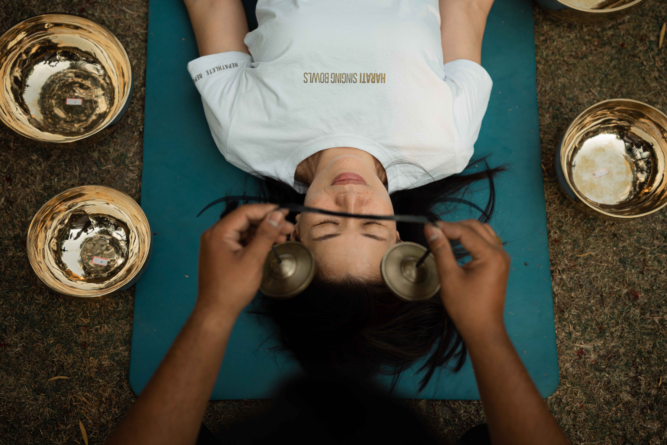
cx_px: 334
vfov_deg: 27.0
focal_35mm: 50
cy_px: 222
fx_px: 926
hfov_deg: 39.6
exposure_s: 1/800
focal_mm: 50
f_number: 2.8
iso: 320
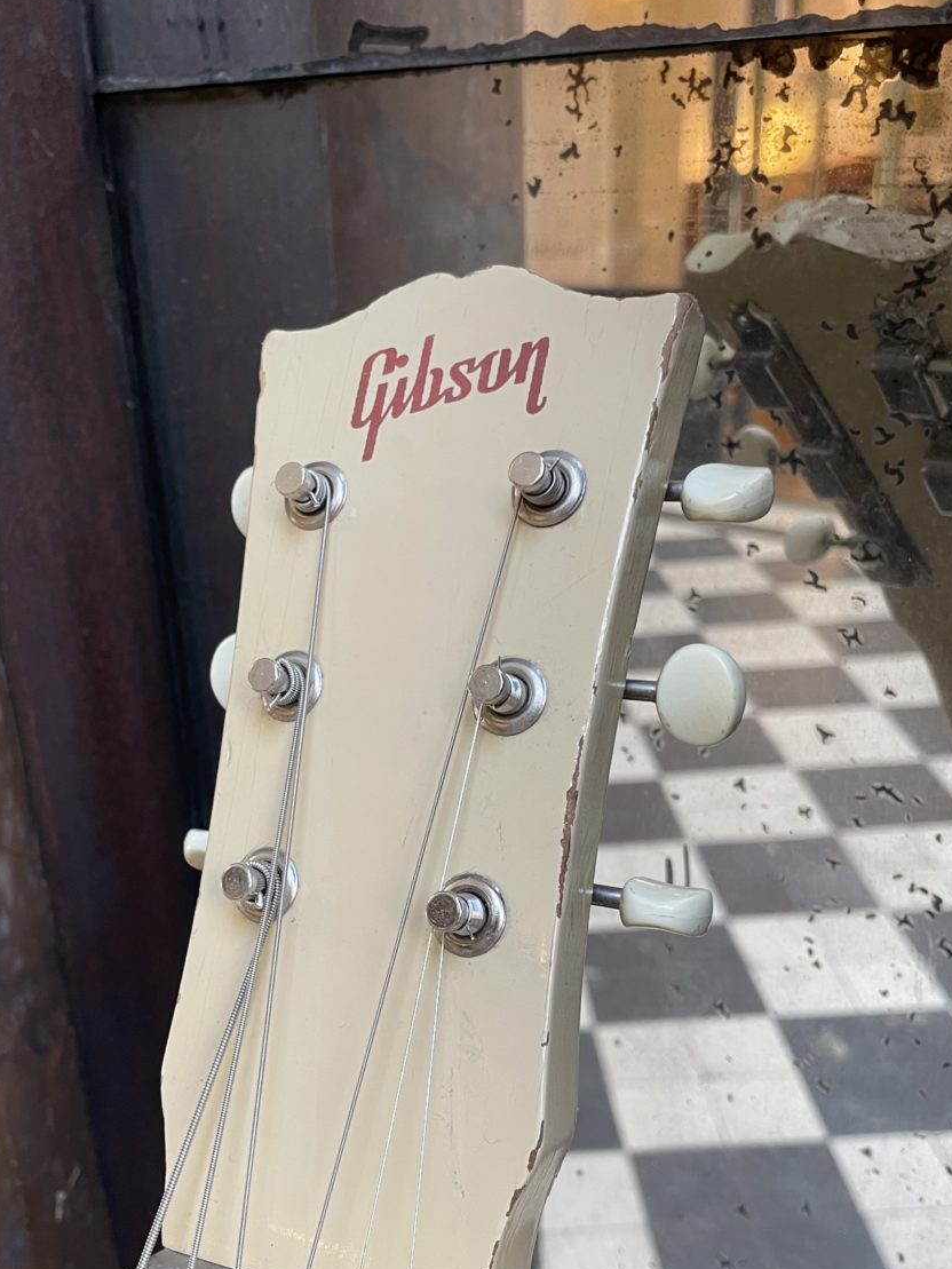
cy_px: 735
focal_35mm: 36
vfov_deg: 51.1
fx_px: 1320
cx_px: 379
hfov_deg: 39.5
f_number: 1.6
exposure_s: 1/50
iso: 64
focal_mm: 4.2
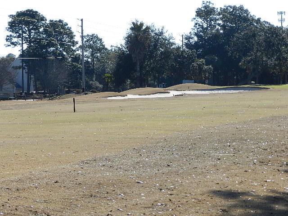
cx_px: 144
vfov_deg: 9.3
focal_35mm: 160
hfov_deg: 12.3
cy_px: 108
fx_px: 1331
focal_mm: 28.4
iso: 160
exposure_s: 1/800
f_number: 5.3
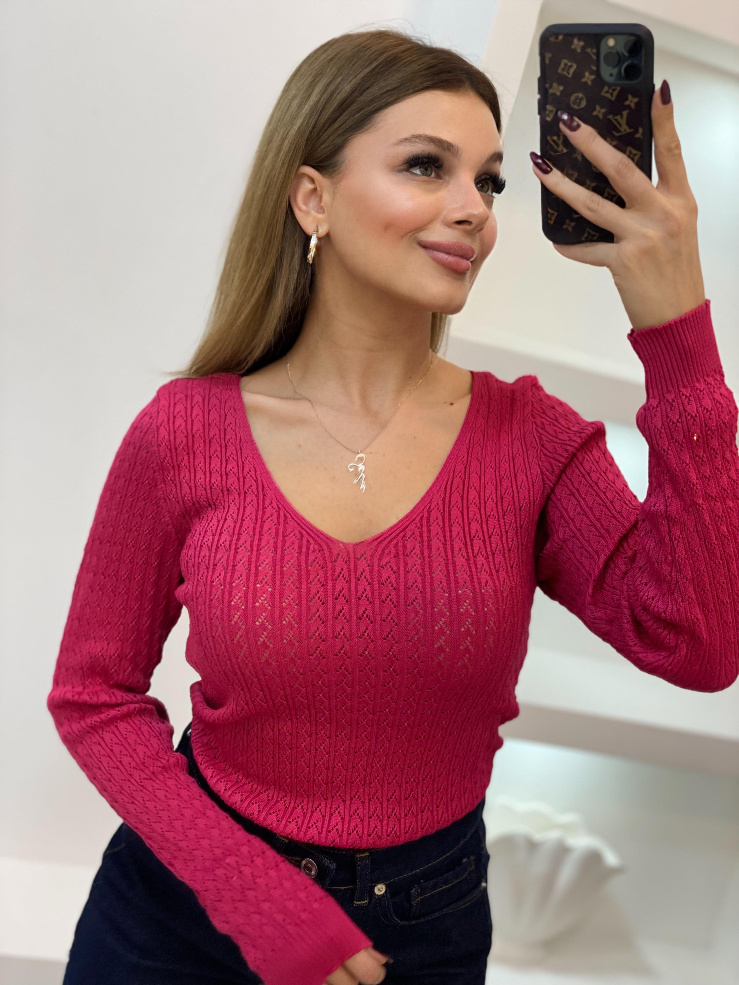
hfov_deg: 28.0
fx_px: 1480
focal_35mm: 52
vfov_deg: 36.8
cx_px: 370
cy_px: 492
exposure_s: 1/100
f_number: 2
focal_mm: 6
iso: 100
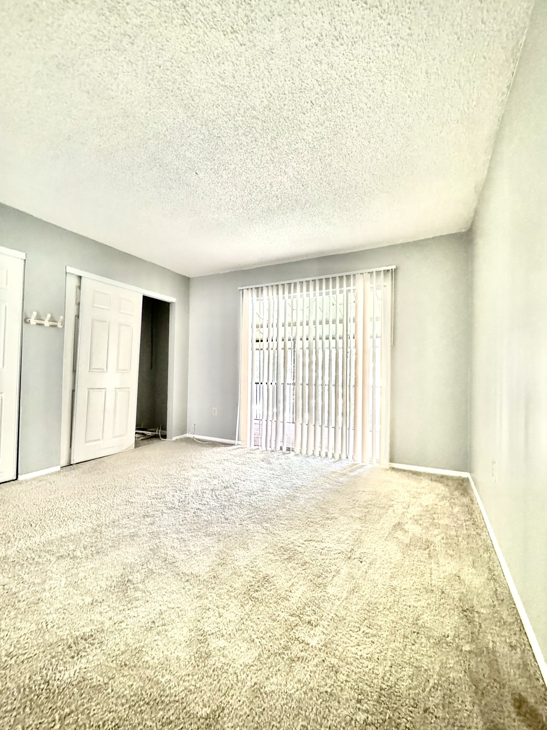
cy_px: 365
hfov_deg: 85.7
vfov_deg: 102.1
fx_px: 295
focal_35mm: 14
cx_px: 274
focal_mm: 2.22
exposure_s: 1/30
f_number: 2.2
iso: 1600
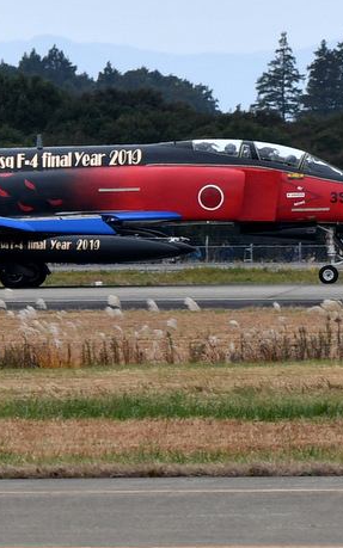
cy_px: 292
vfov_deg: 3.9
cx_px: -177
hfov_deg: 2.4
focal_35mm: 539
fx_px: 8064
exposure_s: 1/500
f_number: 5.6
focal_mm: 135
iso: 100
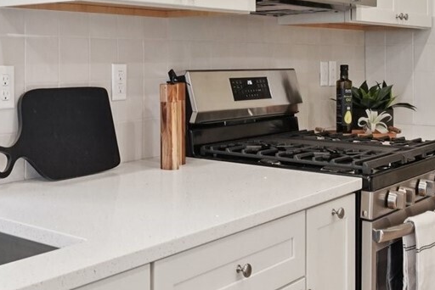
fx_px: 641
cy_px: 71
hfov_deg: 35.6
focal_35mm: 53
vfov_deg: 25.2
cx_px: 57
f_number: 8
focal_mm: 16
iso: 1600
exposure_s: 1/50
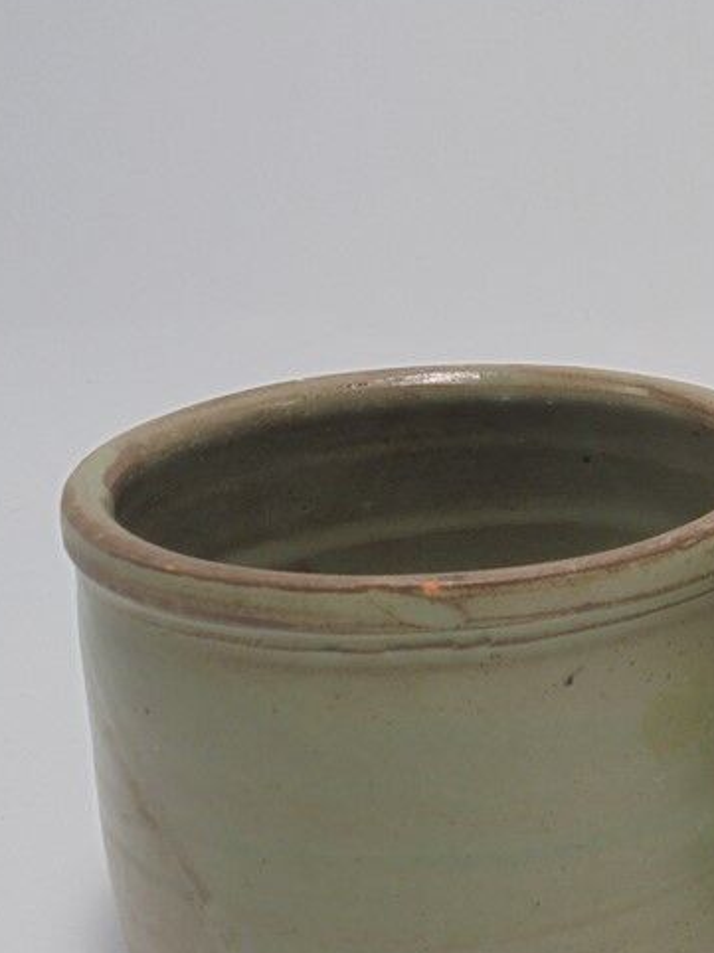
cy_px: 640
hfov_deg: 19.5
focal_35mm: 71
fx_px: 1954
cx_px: 862
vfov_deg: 27.2
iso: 100
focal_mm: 6.9
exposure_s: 1/50
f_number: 4.2
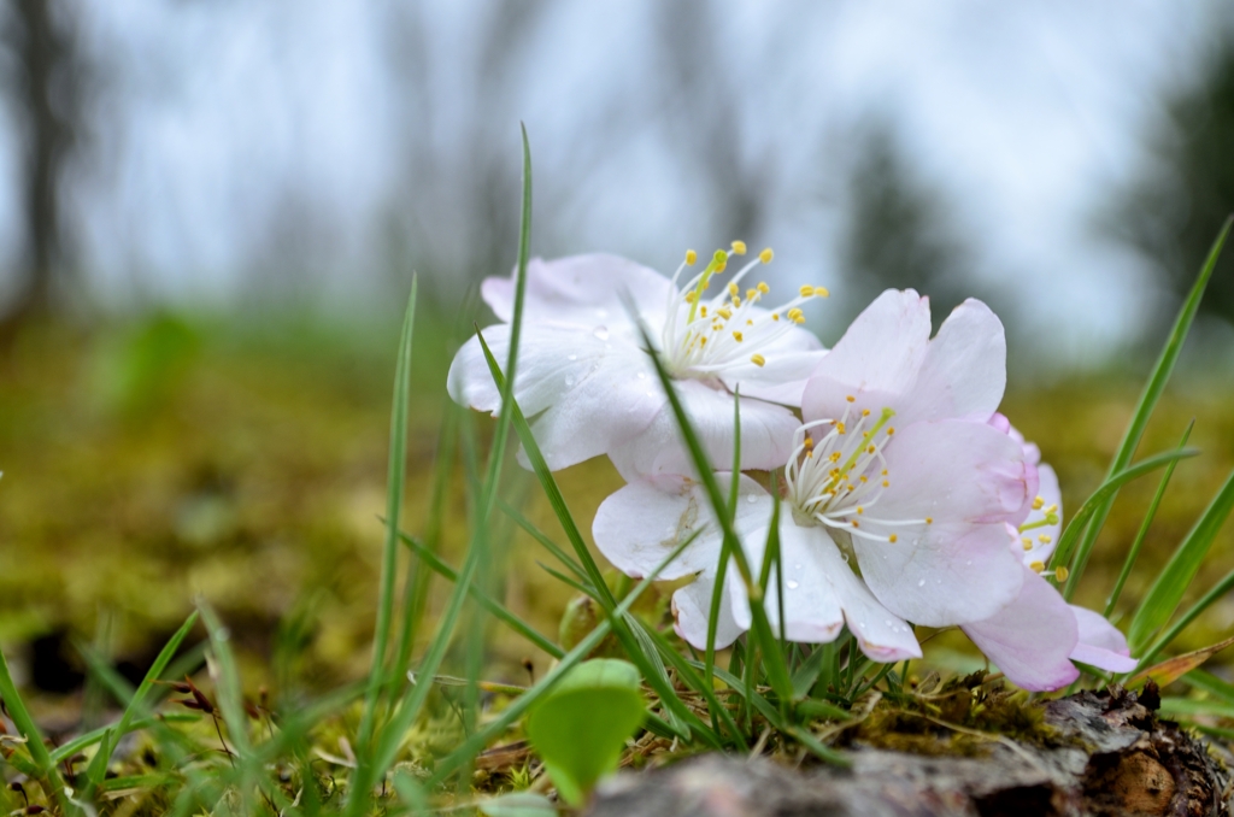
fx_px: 2822
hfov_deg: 24.7
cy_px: 408
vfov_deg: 16.5
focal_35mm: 82
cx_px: 617
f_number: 8
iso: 100
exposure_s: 1/60
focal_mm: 55
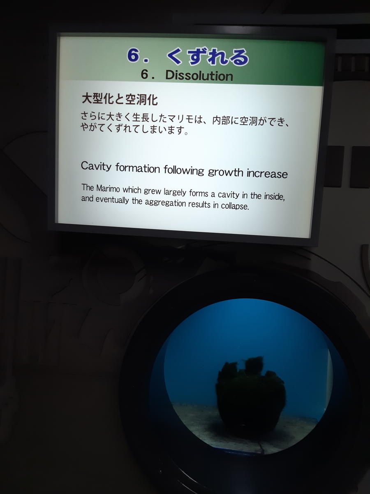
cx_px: 185
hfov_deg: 53.1
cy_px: 247
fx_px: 371
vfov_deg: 67.3
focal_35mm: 26
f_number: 1.7
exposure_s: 1/100
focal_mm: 3.93
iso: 50
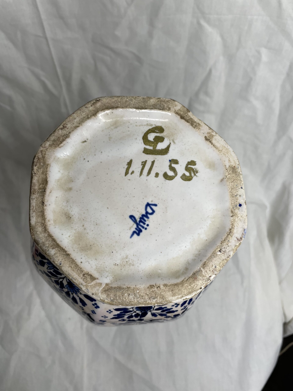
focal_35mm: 26
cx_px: 146
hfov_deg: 53.1
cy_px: 196
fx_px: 293
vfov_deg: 67.3
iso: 50
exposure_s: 1/606
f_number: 1.6
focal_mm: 4.2
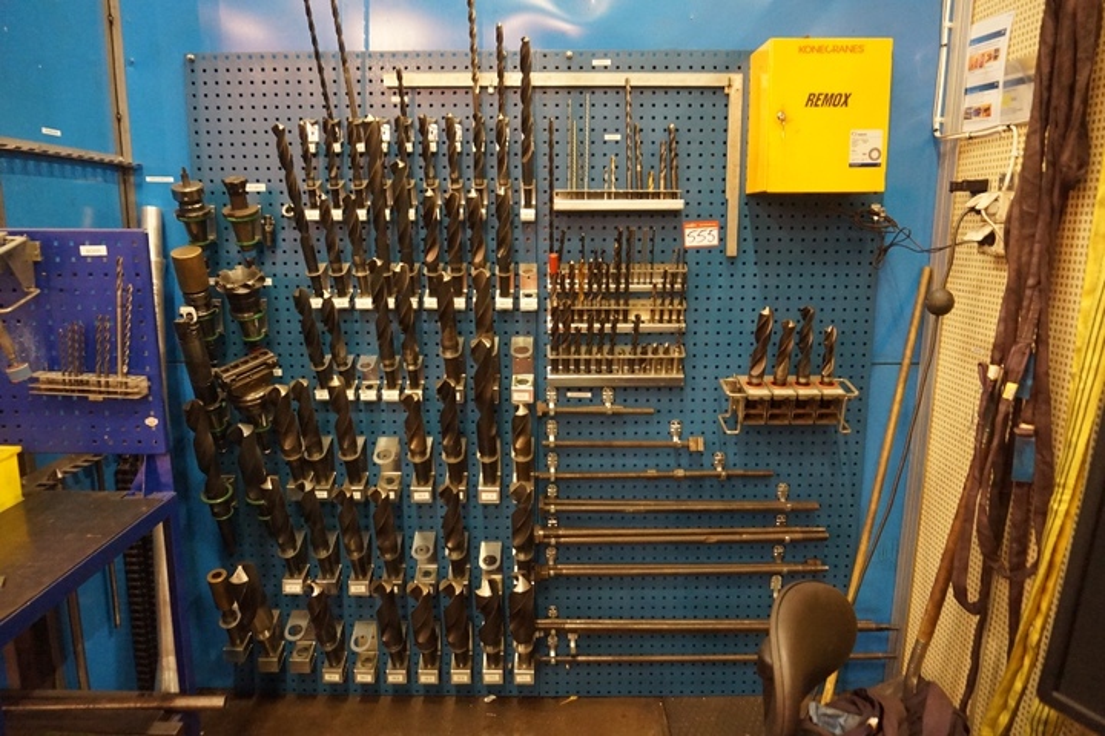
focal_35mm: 24
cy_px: 368
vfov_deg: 53.1
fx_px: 737
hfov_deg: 73.7
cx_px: 552
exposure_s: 1/40
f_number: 3.5
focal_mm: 16
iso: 3200
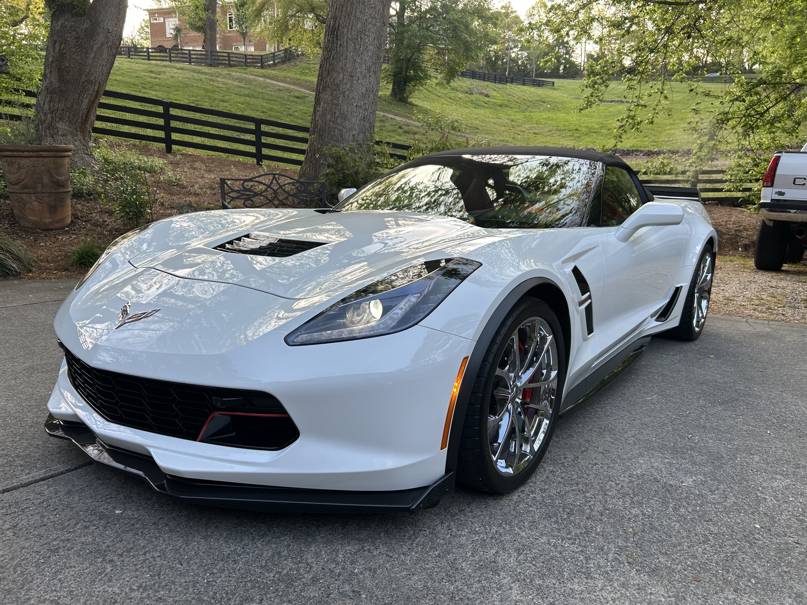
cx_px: 404
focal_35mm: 26
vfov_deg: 53.1
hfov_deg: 67.3
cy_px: 302
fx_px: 606
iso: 40
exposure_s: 1/276
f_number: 1.5
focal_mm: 5.7
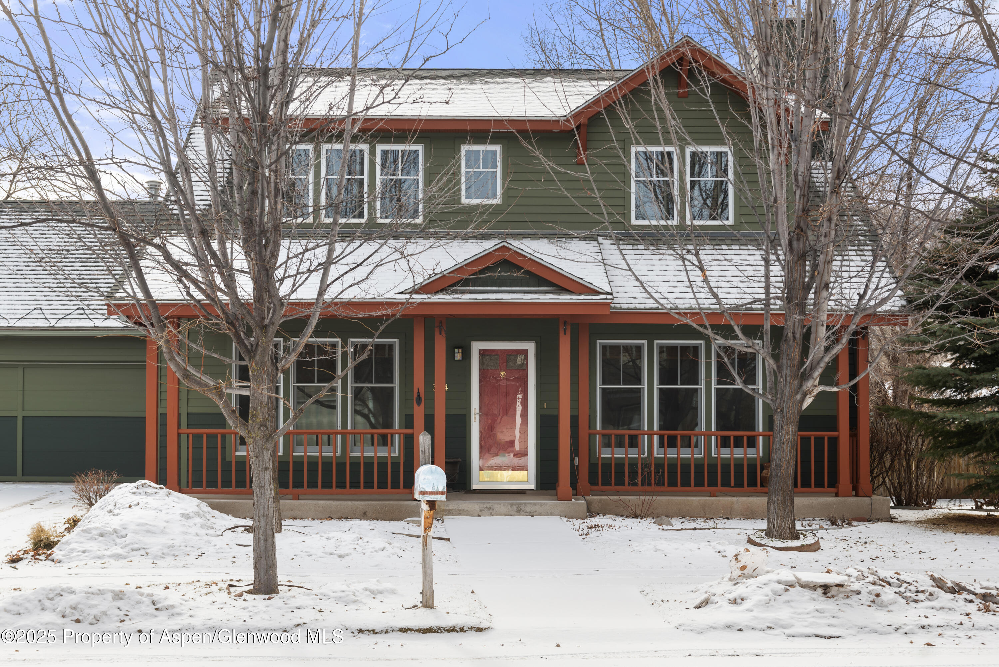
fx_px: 1249
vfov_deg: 29.9
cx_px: 500
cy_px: 334
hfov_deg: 43.6
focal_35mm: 45
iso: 100
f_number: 7.1
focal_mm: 45
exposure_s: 1/30
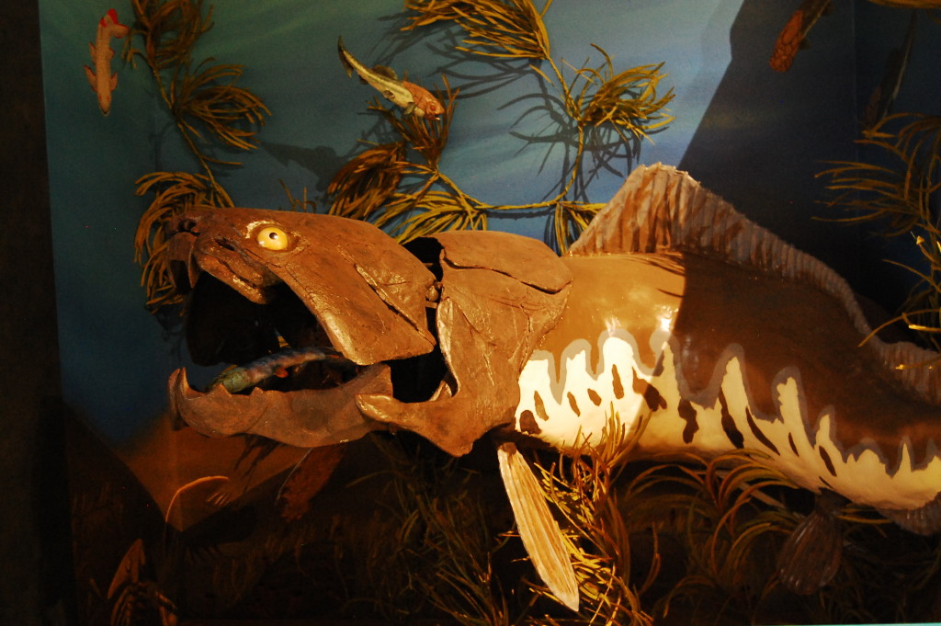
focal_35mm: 45
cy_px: 313
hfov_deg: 43.6
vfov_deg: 29.8
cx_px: 470
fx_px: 1175
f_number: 4.2
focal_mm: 30
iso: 1600
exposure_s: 1/6
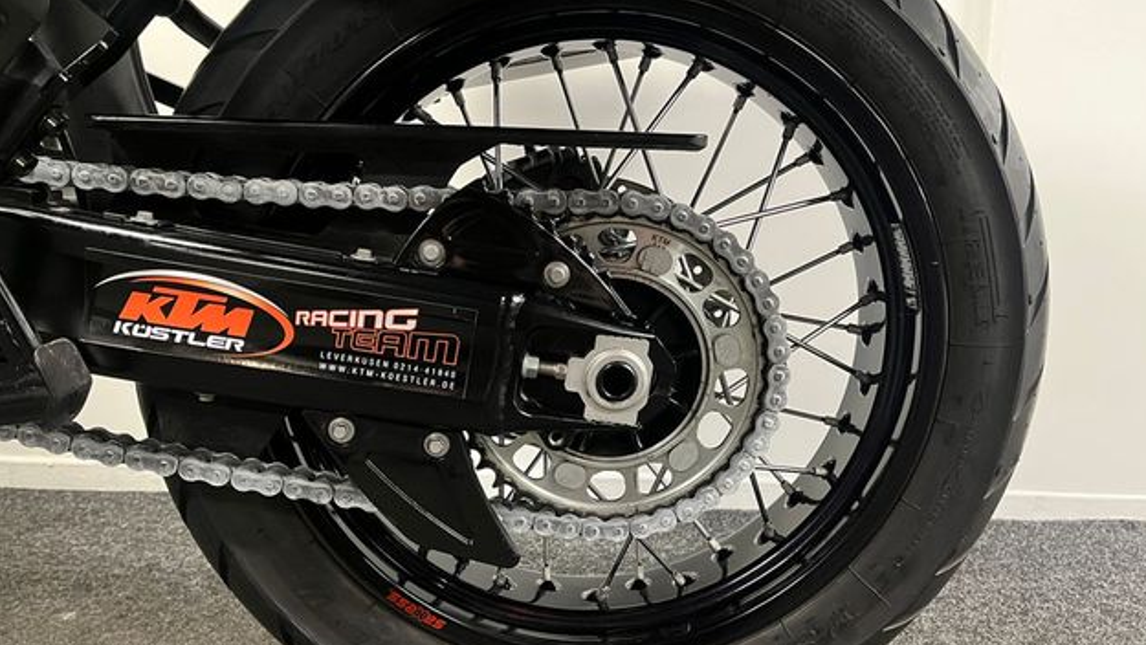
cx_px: 583
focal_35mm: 29
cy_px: 335
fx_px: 881
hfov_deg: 66.0
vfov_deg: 40.2
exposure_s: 1/33
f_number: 1.6
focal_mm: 5.1
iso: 400
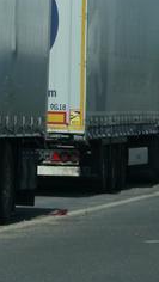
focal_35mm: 425
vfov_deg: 5.1
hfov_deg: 2.8
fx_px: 3181
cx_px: -310
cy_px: 20
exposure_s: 1/640
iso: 80
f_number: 5.1
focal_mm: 20.6
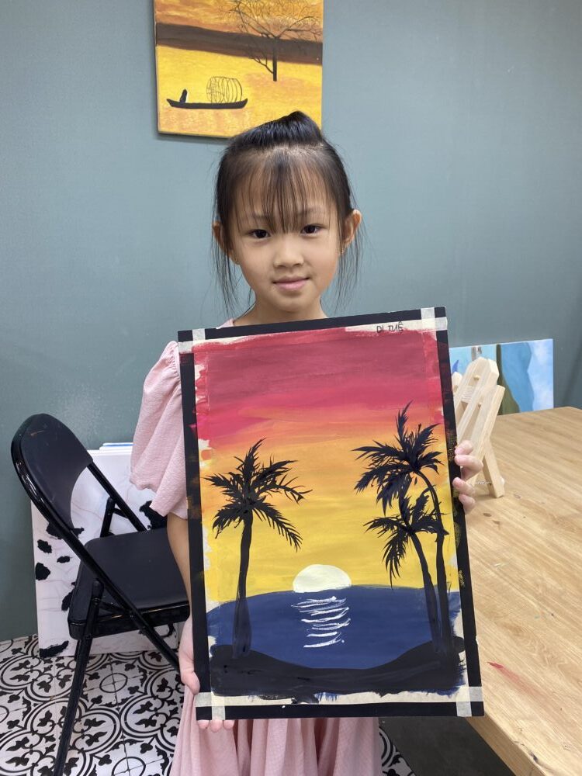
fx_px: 583
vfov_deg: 67.3
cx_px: 291
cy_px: 388
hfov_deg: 53.1
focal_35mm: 26
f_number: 1.8
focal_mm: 4.25
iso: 64
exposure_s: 1/100
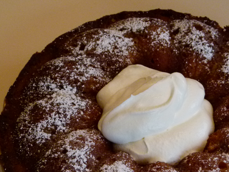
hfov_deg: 22.6
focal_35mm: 86
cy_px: 132
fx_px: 569
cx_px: 164
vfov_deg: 17.1
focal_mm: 10
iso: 400
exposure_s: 1/40
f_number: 3.2
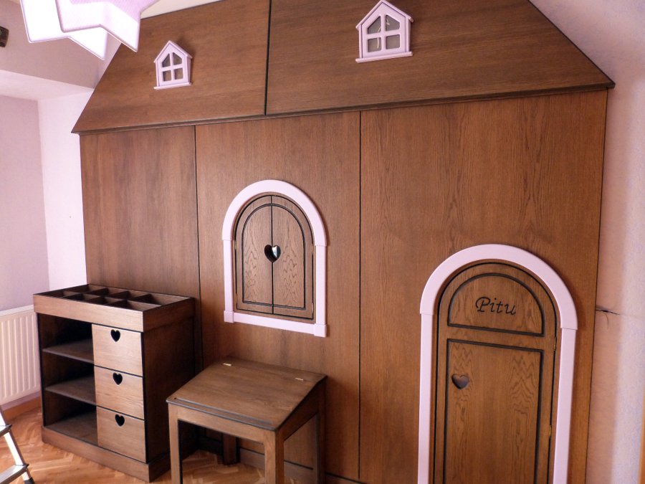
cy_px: 242
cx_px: 322
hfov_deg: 69.4
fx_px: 466
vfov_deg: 54.9
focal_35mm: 25
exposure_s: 1/60
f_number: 2.8
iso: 400
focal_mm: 4.5
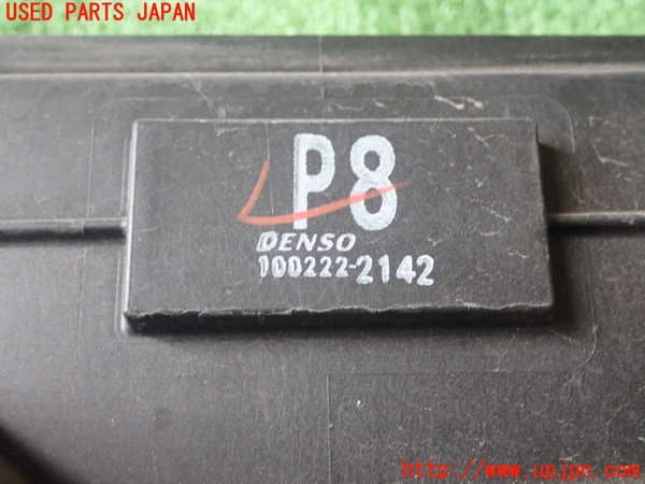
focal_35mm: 49
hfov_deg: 38.9
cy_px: 242
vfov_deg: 29.7
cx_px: 322
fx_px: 913
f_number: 3.2
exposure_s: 1/50
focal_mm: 8.99
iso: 640
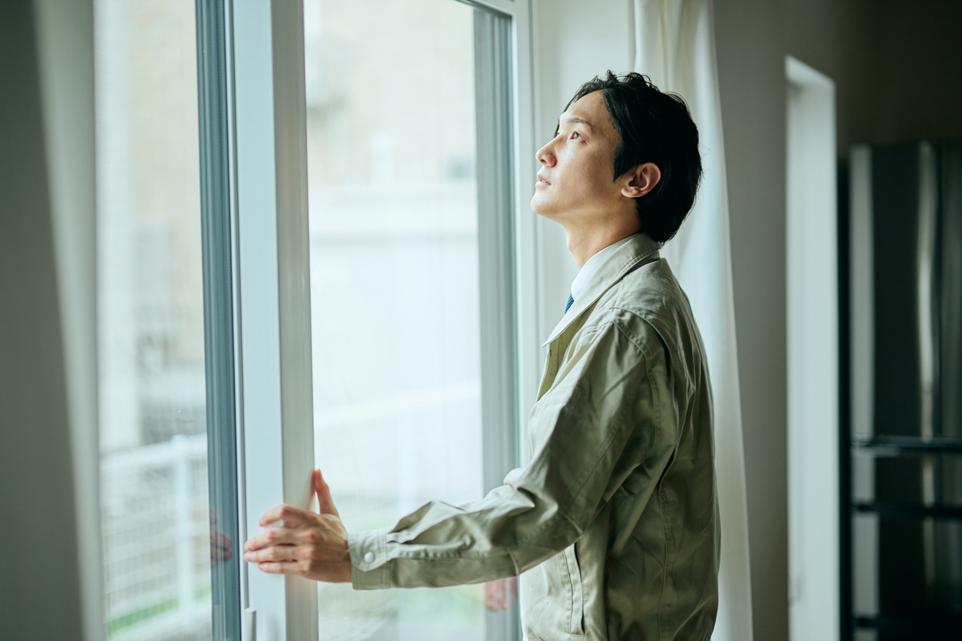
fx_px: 1336
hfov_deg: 39.6
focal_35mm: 50
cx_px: 481
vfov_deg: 27.0
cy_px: 320
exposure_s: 1/100
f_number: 1.4
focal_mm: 50
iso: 180
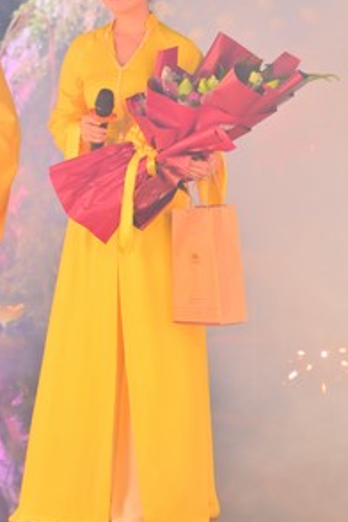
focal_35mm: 188
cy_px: -14
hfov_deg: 7.3
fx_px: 2726
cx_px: -35
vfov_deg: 10.8
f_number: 3.5
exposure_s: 1/200
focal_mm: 85
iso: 1000
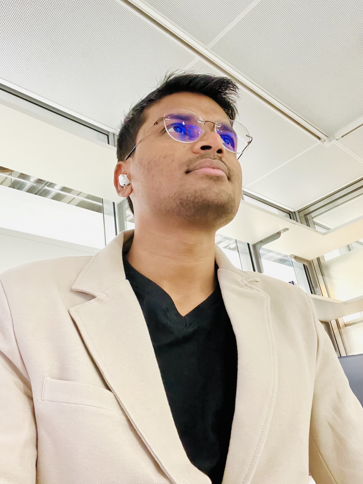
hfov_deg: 46.8
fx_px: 419
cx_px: 182
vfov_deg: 60.0
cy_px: 242
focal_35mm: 30
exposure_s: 1/30
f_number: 2.2
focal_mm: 2.71
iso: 640
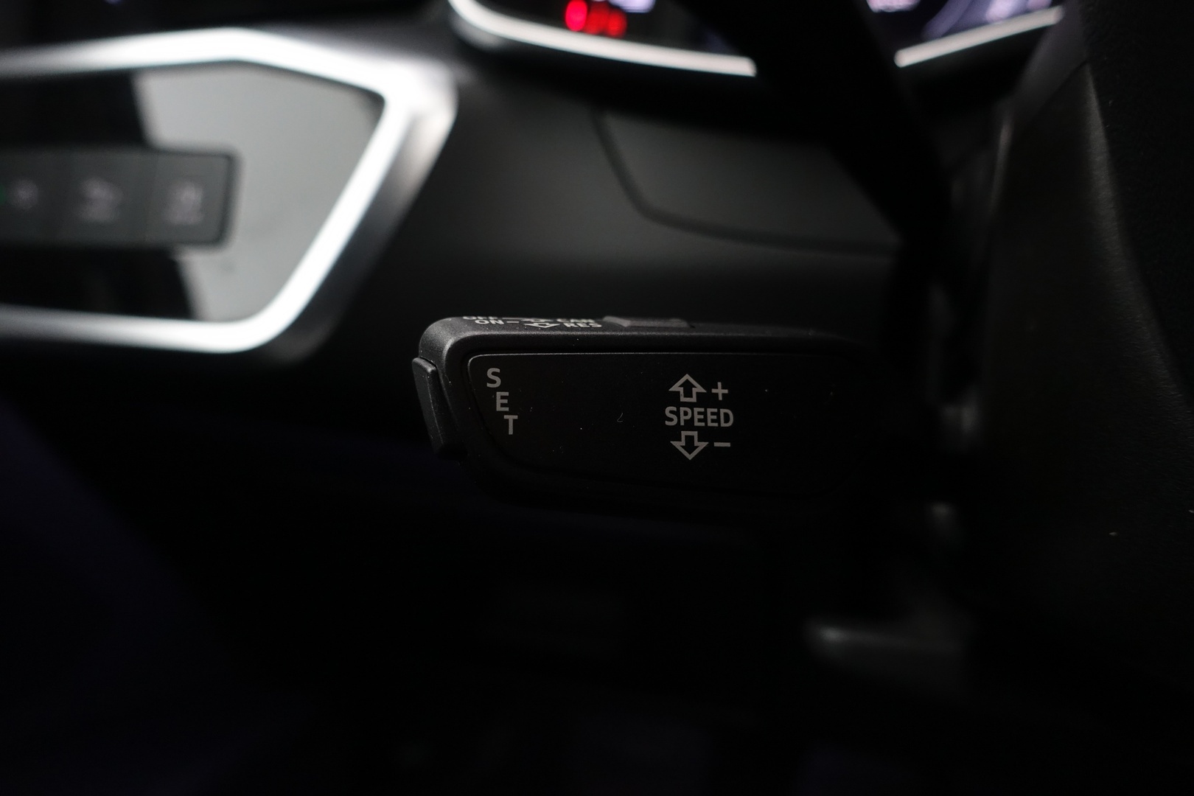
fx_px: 796
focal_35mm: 24
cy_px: 398
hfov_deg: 73.7
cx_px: 597
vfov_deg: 53.1
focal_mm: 8.8
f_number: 2.8
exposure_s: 1/15
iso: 1000
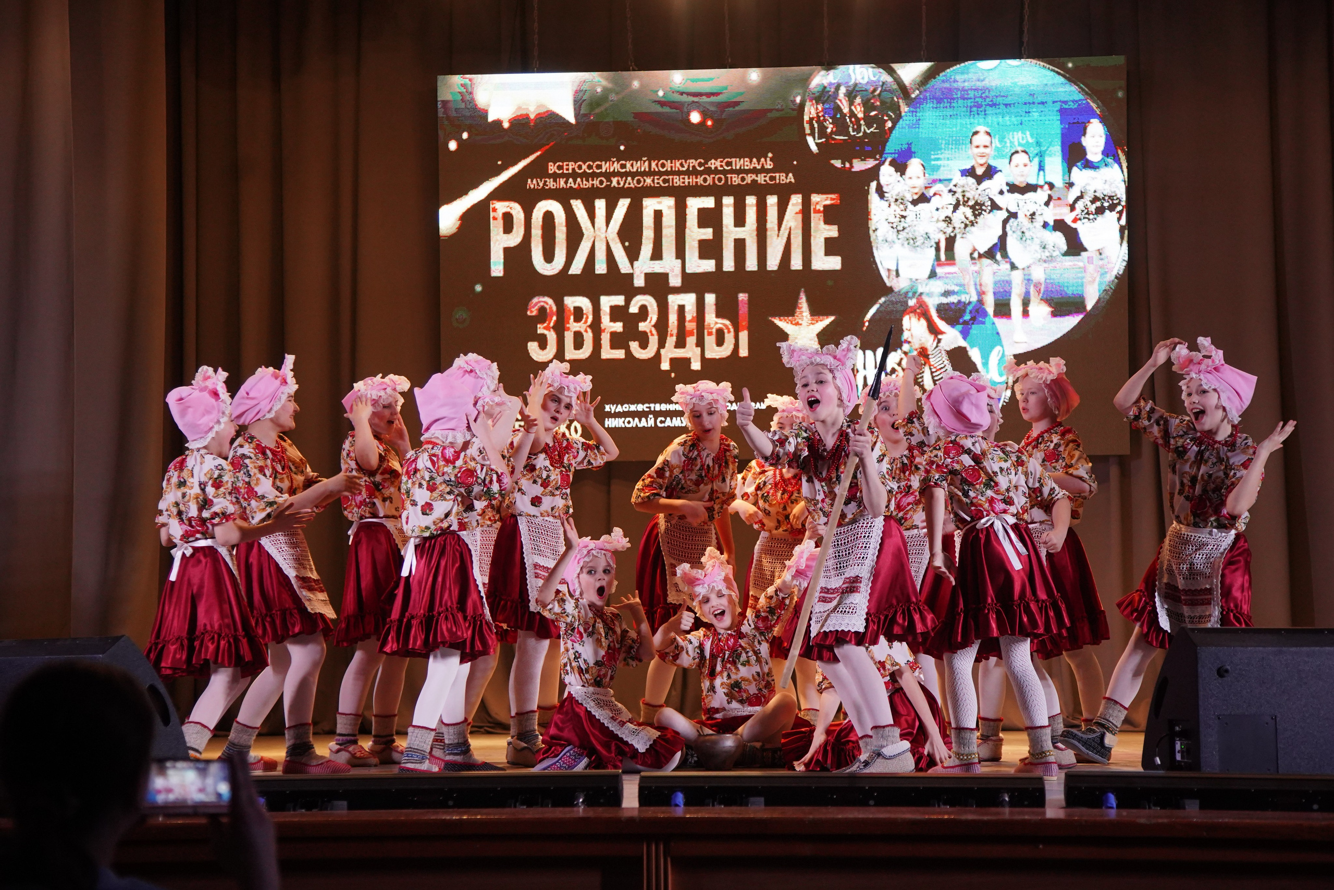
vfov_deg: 20.3
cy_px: 445
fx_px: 2483
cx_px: 667
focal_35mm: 67
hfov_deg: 30.1
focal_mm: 67
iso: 2500
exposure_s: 1/400
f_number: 4
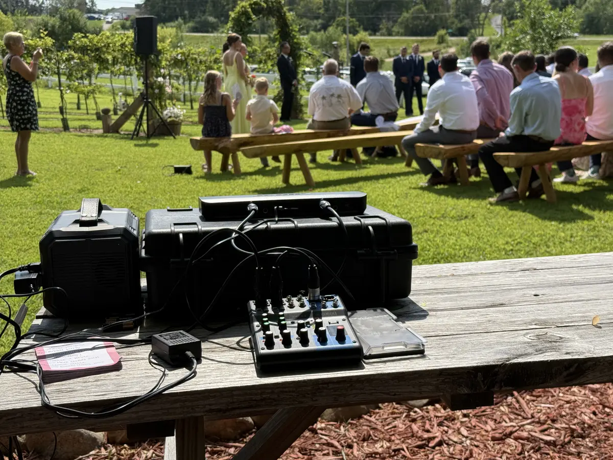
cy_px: 230
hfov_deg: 39.7
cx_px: 306
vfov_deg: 30.3
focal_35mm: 48
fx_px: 850
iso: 64
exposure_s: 1/4098
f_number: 1.78
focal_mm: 6.76
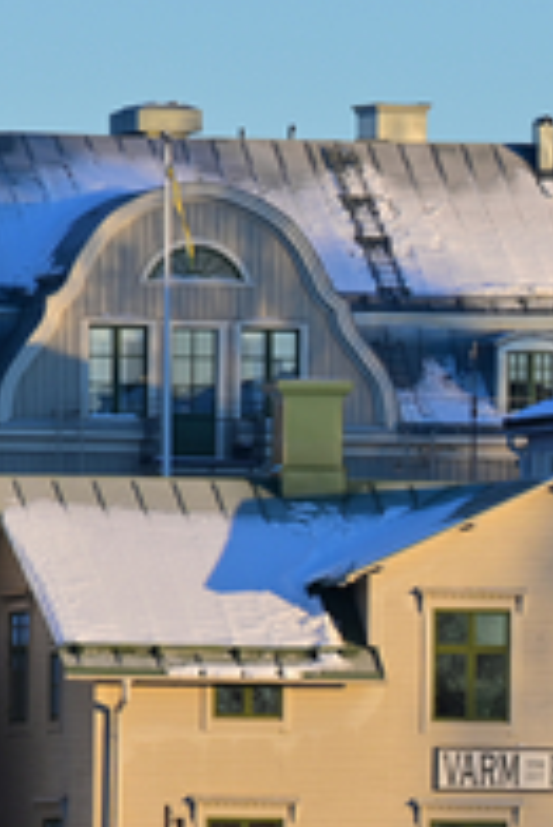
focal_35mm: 978
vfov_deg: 2.1
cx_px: 988
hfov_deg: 1.4
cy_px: 637
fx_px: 22493
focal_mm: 300
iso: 100
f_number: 10
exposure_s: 1/80
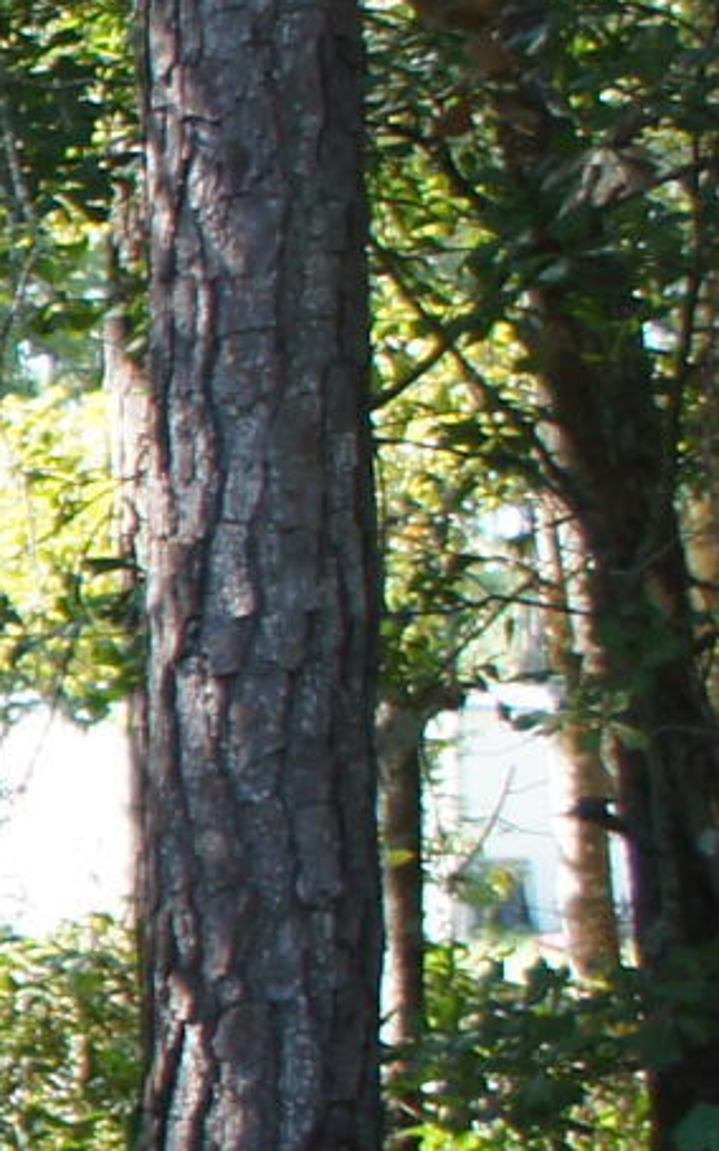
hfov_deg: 5.8
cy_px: 1011
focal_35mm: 191
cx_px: -2205
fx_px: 6005
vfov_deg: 10.9
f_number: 4
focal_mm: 19
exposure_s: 1/160
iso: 200
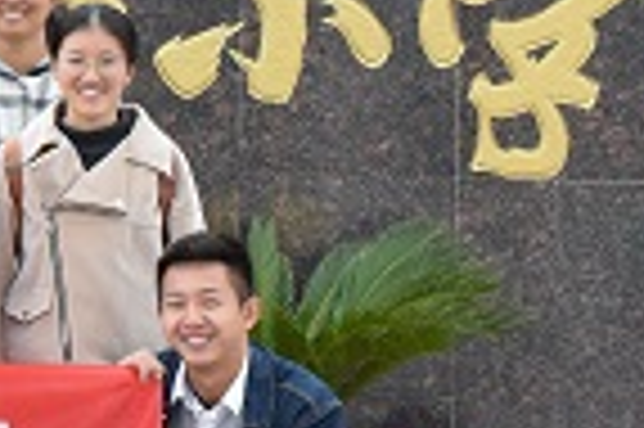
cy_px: 5
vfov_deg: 8.0
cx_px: -527
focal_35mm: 170
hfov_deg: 11.2
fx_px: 3039
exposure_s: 1/320
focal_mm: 27
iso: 2000
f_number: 9
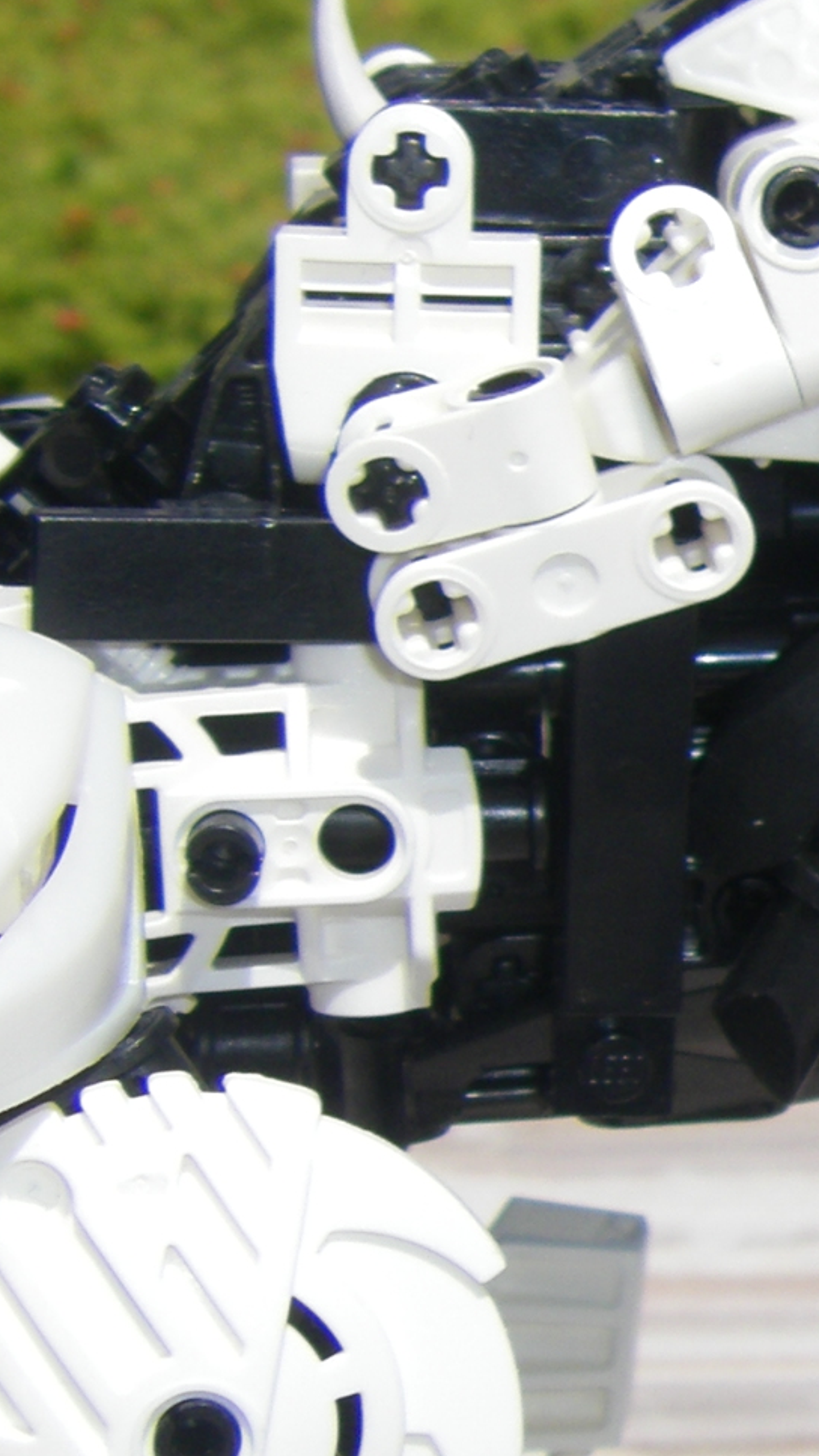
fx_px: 4285
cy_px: 852
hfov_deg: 10.4
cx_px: 1414
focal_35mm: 111
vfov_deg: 19.3
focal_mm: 6.3
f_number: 7
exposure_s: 1/320
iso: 64
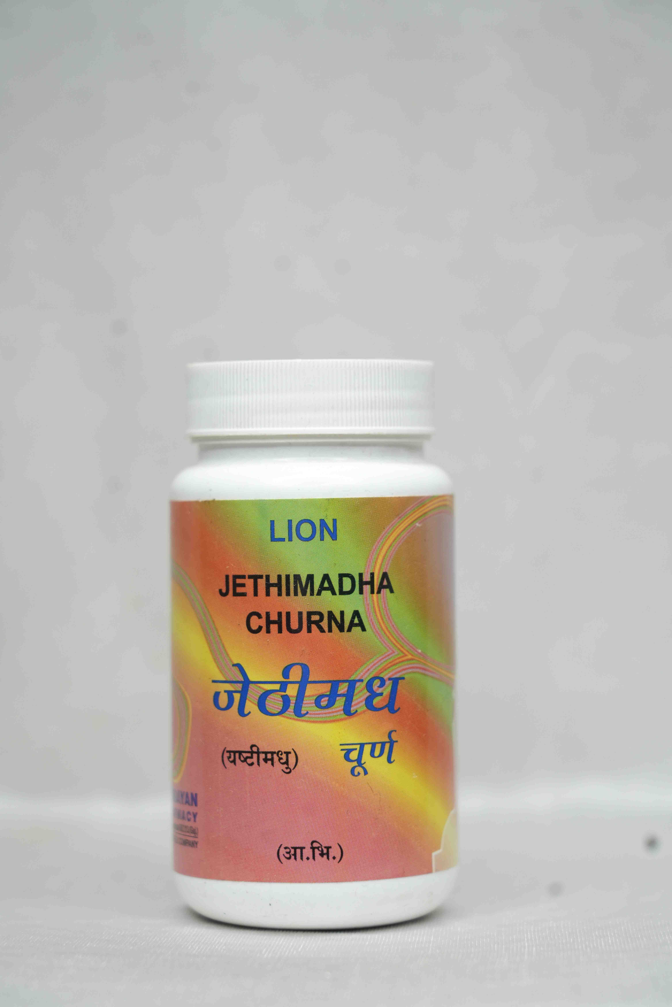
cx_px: 336
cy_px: 504
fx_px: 2940
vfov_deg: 19.5
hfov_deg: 13.0
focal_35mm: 105
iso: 640
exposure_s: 1/100
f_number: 5.6
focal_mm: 105
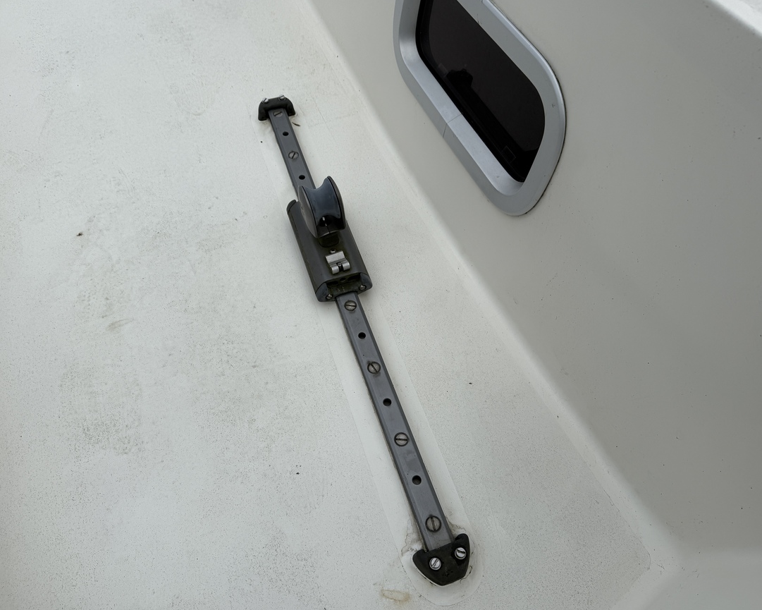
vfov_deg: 54.9
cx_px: 367
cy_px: 313
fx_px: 586
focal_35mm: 26
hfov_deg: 66.0
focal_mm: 6.76
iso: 80
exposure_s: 1/1901
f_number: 1.78
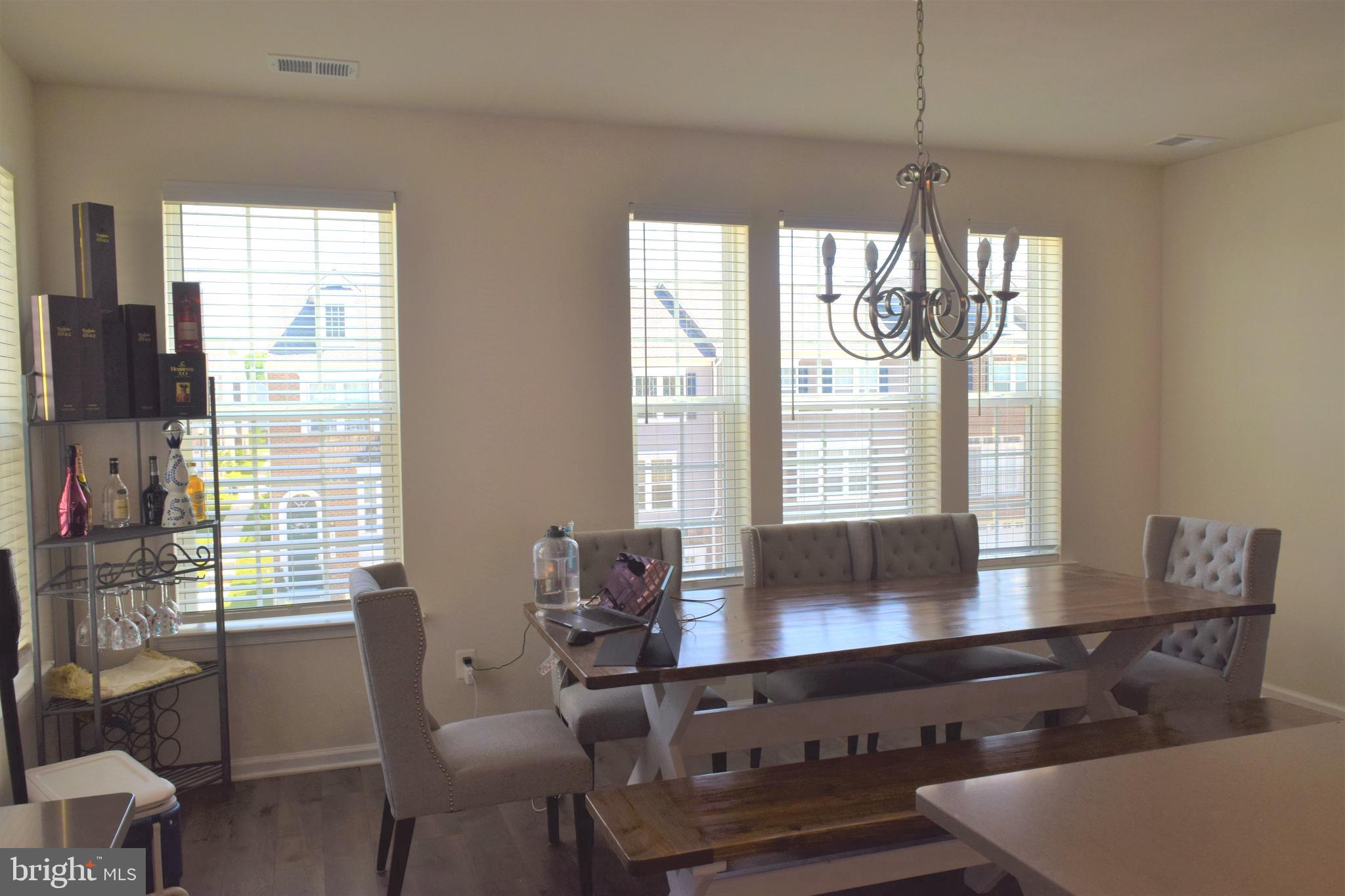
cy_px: 448
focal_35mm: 27
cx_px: 672
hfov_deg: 67.4
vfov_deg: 47.9
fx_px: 1009
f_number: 9
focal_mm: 18
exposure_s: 1/160
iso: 400
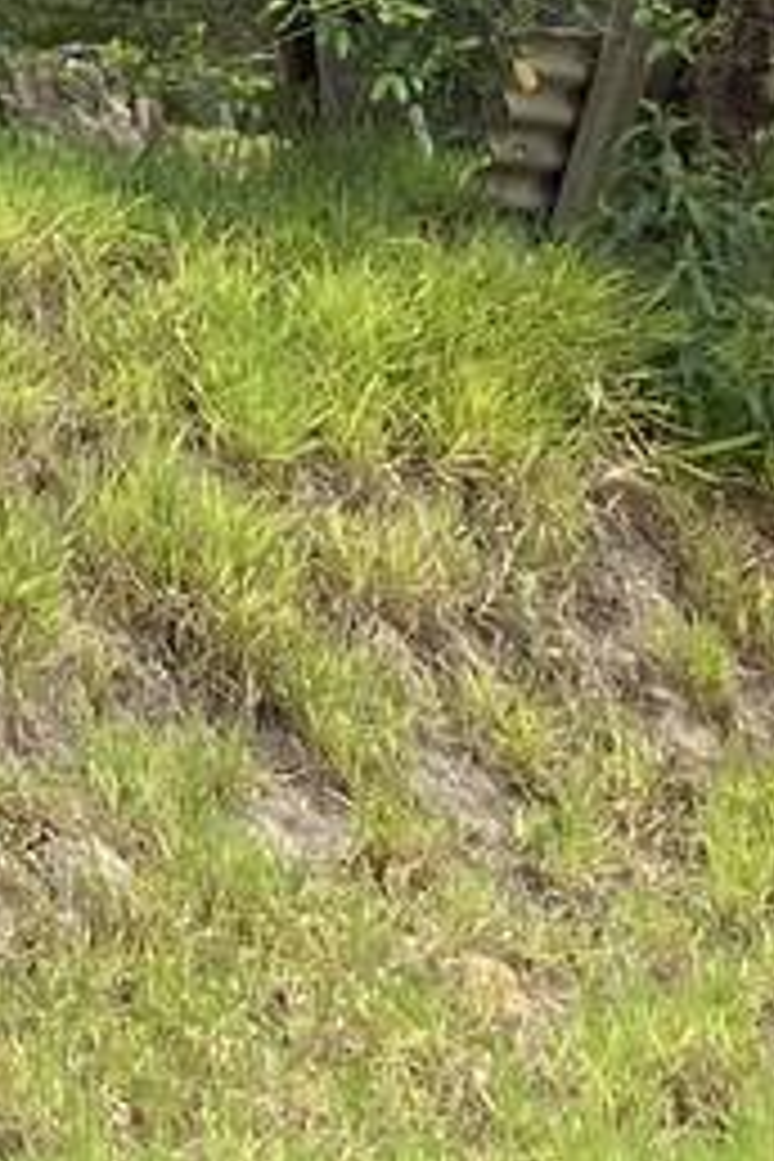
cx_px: -806
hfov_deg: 8.6
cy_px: -63
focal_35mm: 151
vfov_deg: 13.4
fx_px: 4869
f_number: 1.8
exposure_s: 1/1996
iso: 32
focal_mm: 4.25
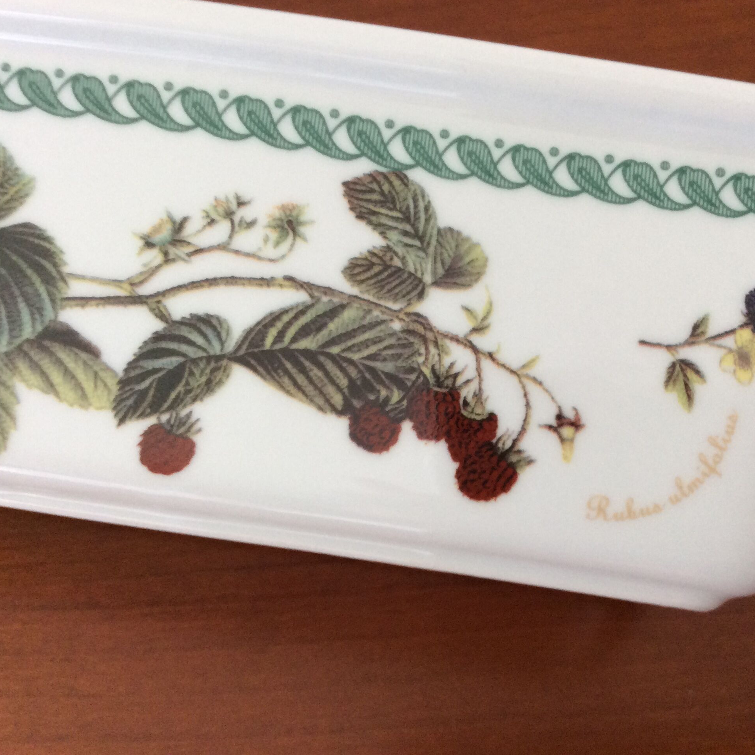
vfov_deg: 43.9
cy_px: 376
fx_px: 938
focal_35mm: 38
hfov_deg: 43.6
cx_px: 466
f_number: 2.4
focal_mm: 3.3
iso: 125
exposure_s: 1/25
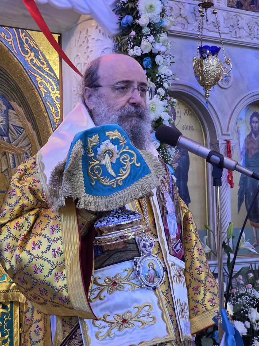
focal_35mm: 69
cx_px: 130
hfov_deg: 21.3
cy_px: 173
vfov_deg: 28.2
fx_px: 688
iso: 250
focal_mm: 7.9
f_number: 2.4
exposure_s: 1/50
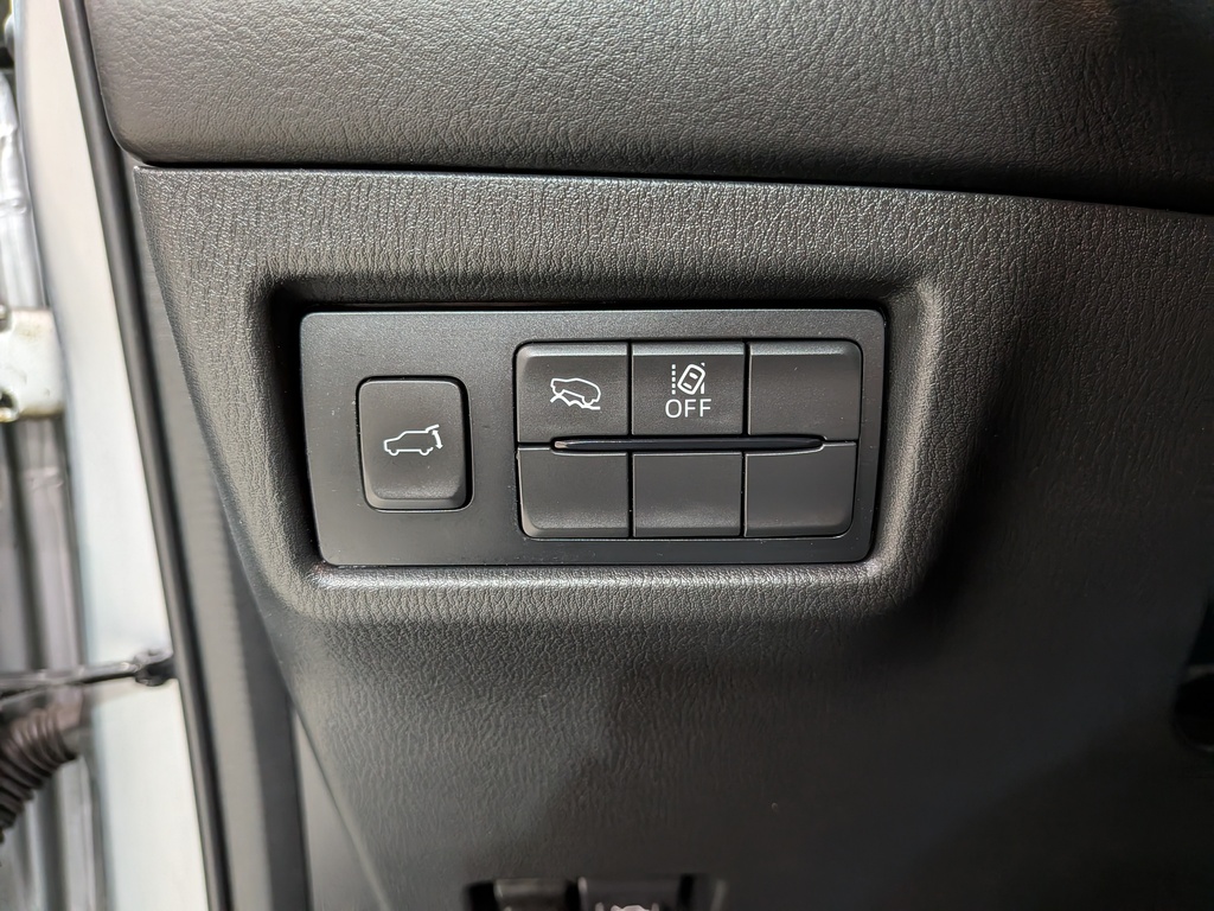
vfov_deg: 56.8
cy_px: 456
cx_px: 607
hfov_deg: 71.6
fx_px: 842
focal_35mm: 24
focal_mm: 4.53
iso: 933
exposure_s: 1/60
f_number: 1.7
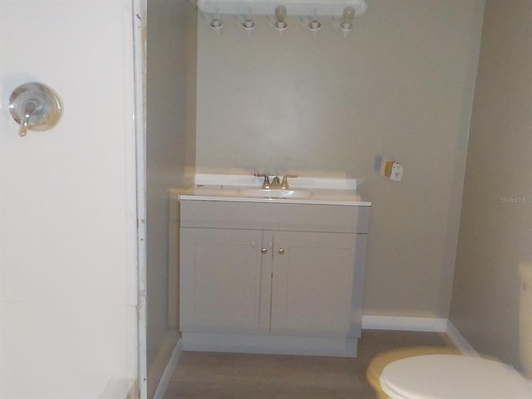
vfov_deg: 46.8
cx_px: 266
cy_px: 200
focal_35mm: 30
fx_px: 461
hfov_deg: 60.0
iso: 800
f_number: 3.3
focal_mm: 4.1
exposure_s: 1/8
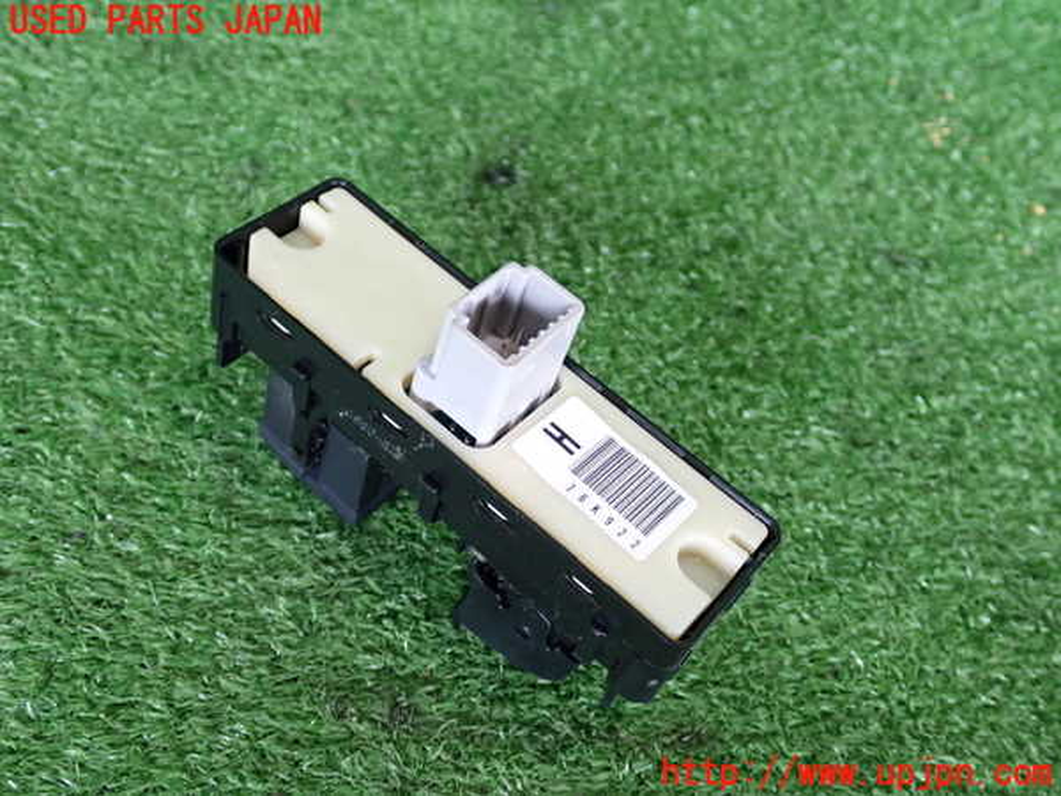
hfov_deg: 49.0
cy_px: 398
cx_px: 530
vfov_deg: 37.7
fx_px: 1165
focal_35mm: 38
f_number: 2.7
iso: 400
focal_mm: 6.83
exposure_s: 1/40
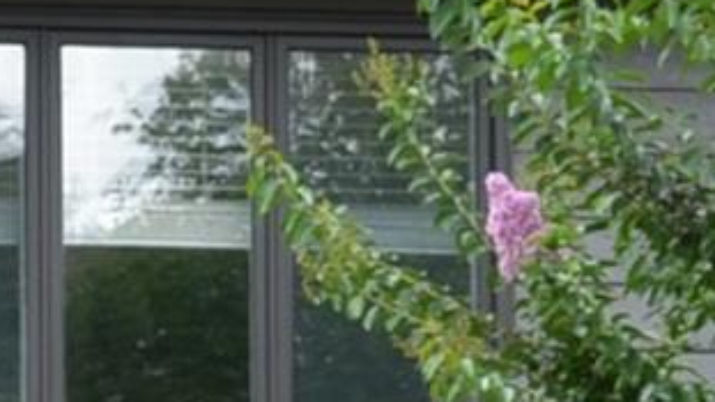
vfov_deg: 2.7
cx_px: -11
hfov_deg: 4.7
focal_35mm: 455
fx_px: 8627
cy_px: 756
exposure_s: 1/160
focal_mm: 44
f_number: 6.3
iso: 200
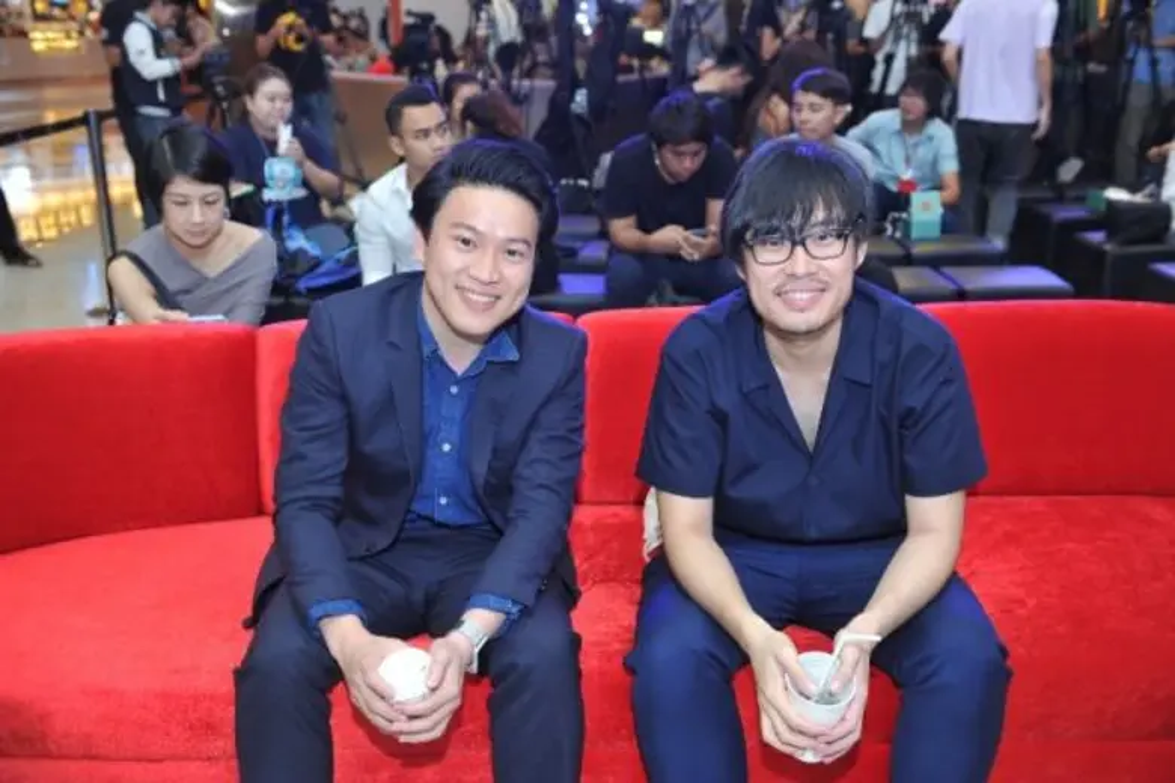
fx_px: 1240
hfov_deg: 50.7
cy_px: 392
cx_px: 588
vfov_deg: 35.1
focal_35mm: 38
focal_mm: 38
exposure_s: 1/80
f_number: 4
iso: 2000
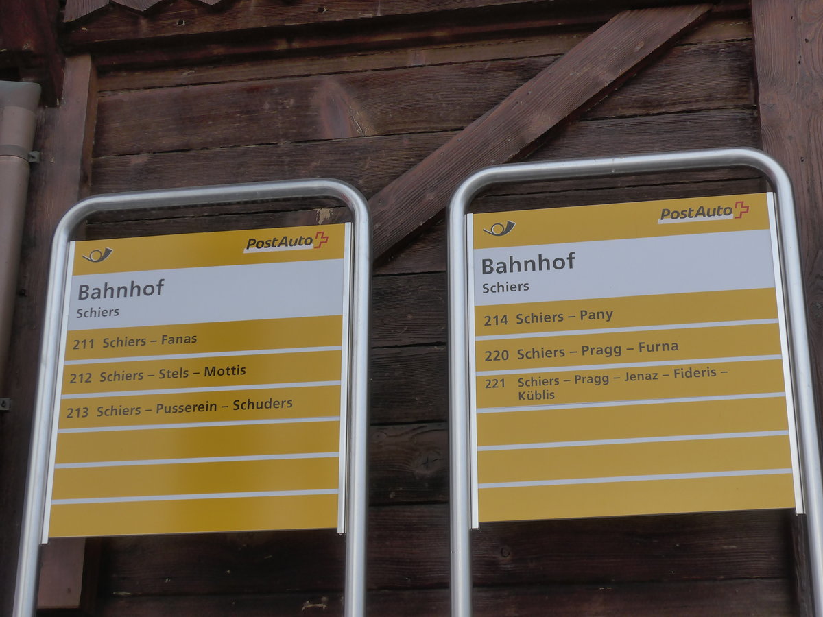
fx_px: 1569
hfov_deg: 29.4
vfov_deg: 22.3
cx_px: 412
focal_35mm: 66
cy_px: 308
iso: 160
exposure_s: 1/320
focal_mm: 13.4
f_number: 3.9
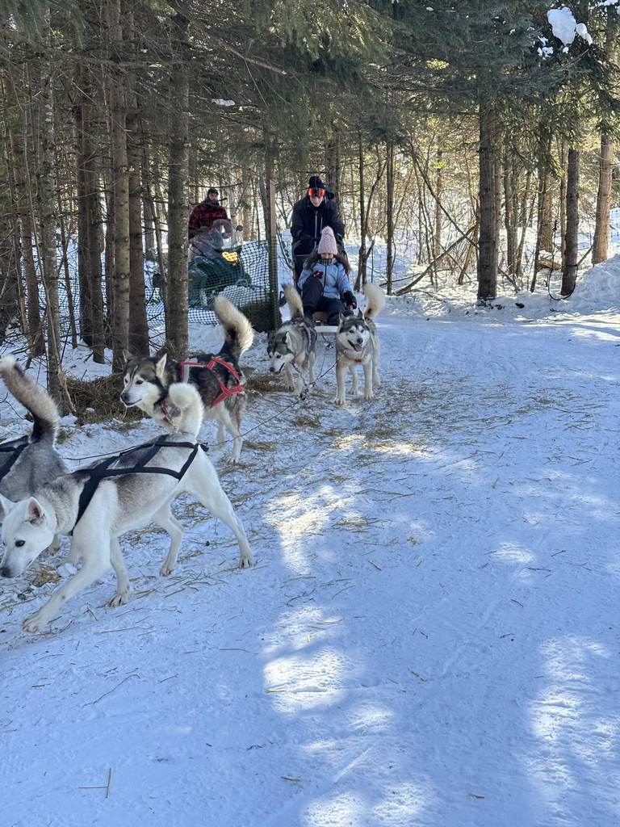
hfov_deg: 28.0
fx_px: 1242
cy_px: 414
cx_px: 310
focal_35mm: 52
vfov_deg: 36.8
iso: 32
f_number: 1.6
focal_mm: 5.96
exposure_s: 1/428
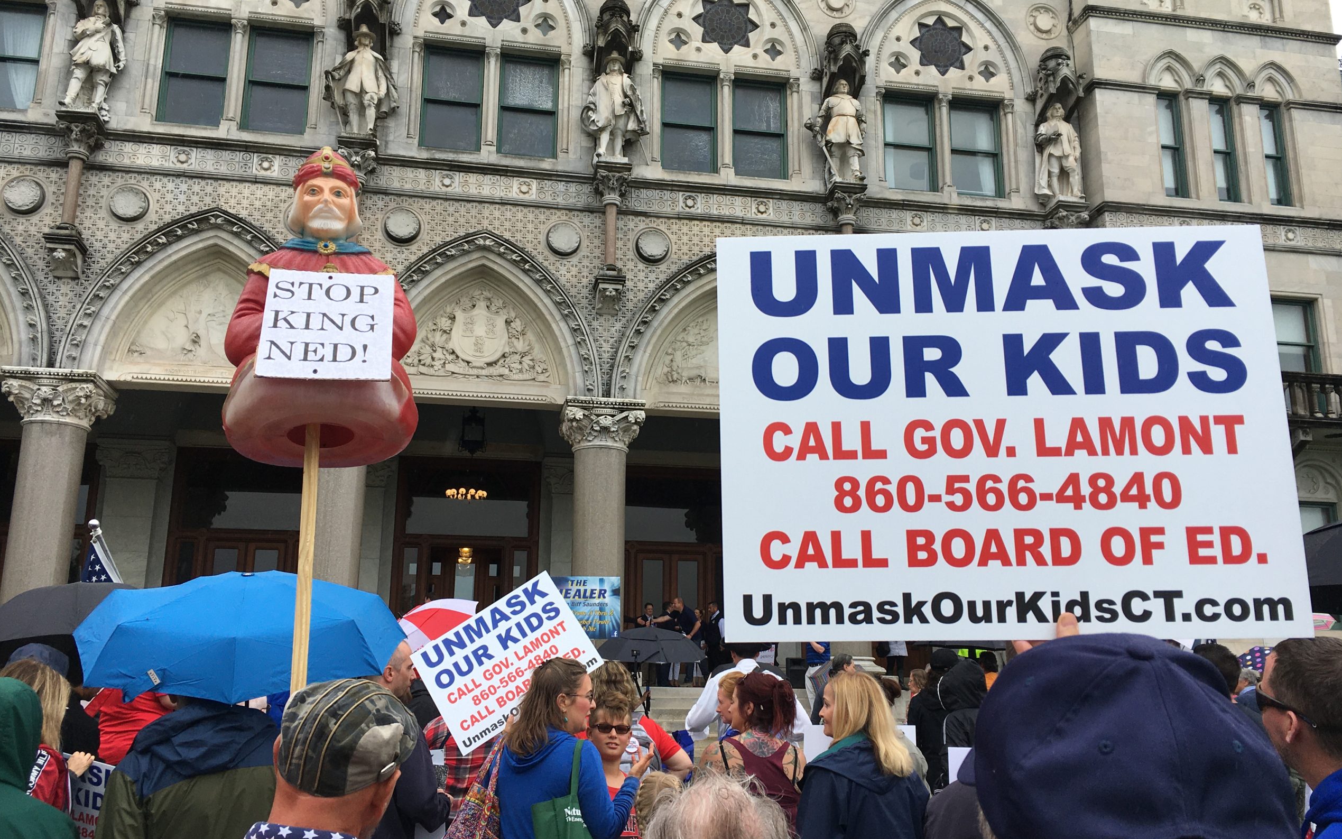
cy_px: 422
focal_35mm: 31
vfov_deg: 40.6
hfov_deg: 61.2
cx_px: 673
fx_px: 1134
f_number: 2.2
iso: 25
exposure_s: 1/574
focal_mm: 4.15
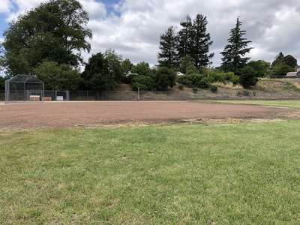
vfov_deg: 49.7
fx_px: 243
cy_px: 112
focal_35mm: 28
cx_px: 150
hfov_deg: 63.4
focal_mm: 4
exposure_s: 1/1056
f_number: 1.8
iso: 20
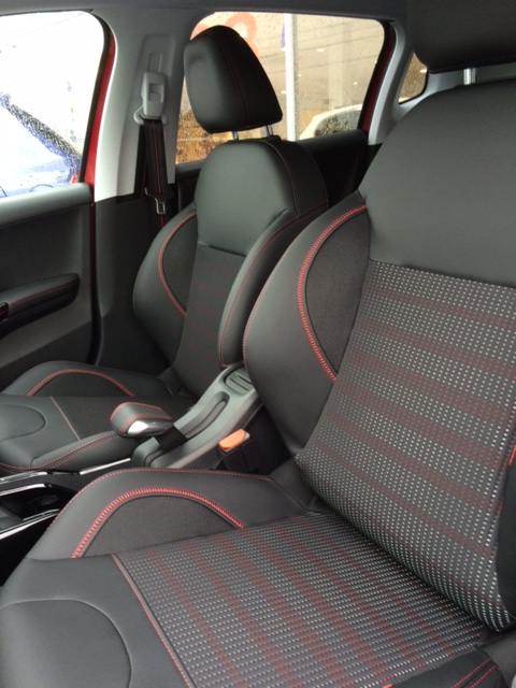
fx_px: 576
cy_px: 344
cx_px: 258
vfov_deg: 61.7
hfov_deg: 48.2
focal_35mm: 29
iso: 100
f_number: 2.2
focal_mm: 4.15
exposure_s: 1/30
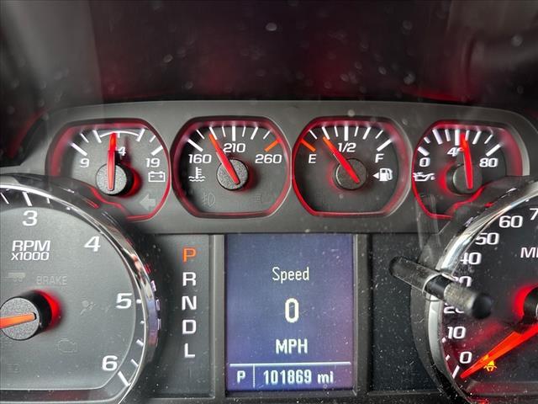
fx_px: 373
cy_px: 202
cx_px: 269
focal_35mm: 24
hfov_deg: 71.6
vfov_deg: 56.8
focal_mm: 6.86
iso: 320
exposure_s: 1/41
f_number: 1.78
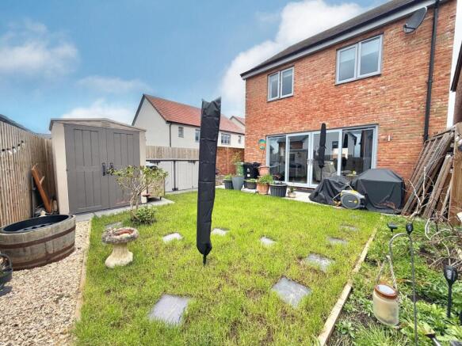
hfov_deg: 102.1
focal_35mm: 14
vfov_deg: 85.7
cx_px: 231
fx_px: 187
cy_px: 173
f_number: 2.2
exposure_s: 1/651
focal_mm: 2.22
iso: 40
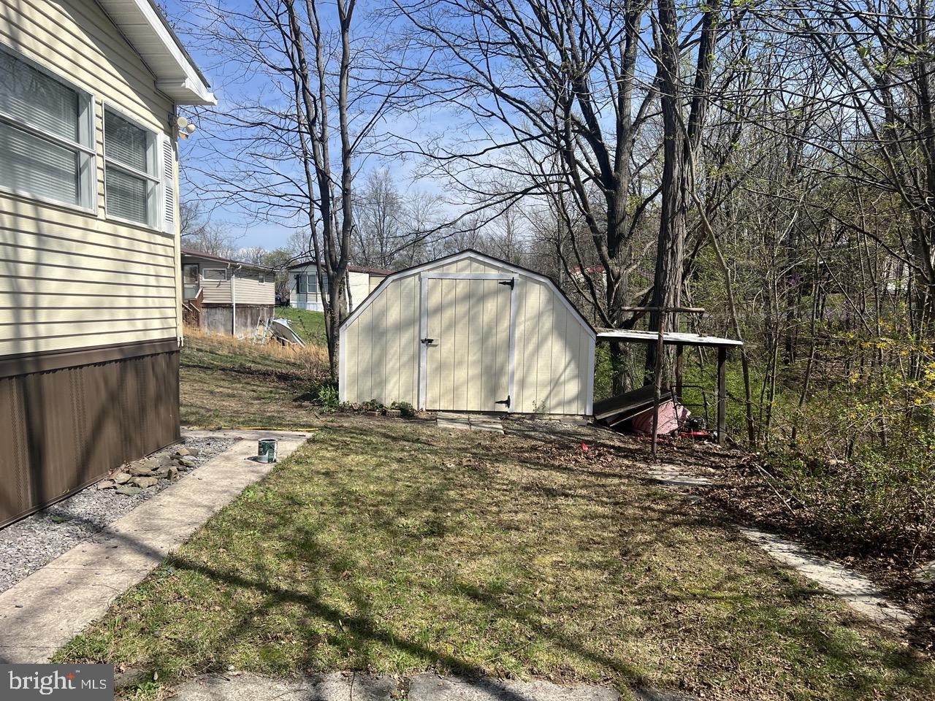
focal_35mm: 26
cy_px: 350
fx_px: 702
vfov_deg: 53.1
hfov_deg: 67.3
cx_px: 468
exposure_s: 1/3704
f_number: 1.5
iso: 50
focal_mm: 5.7
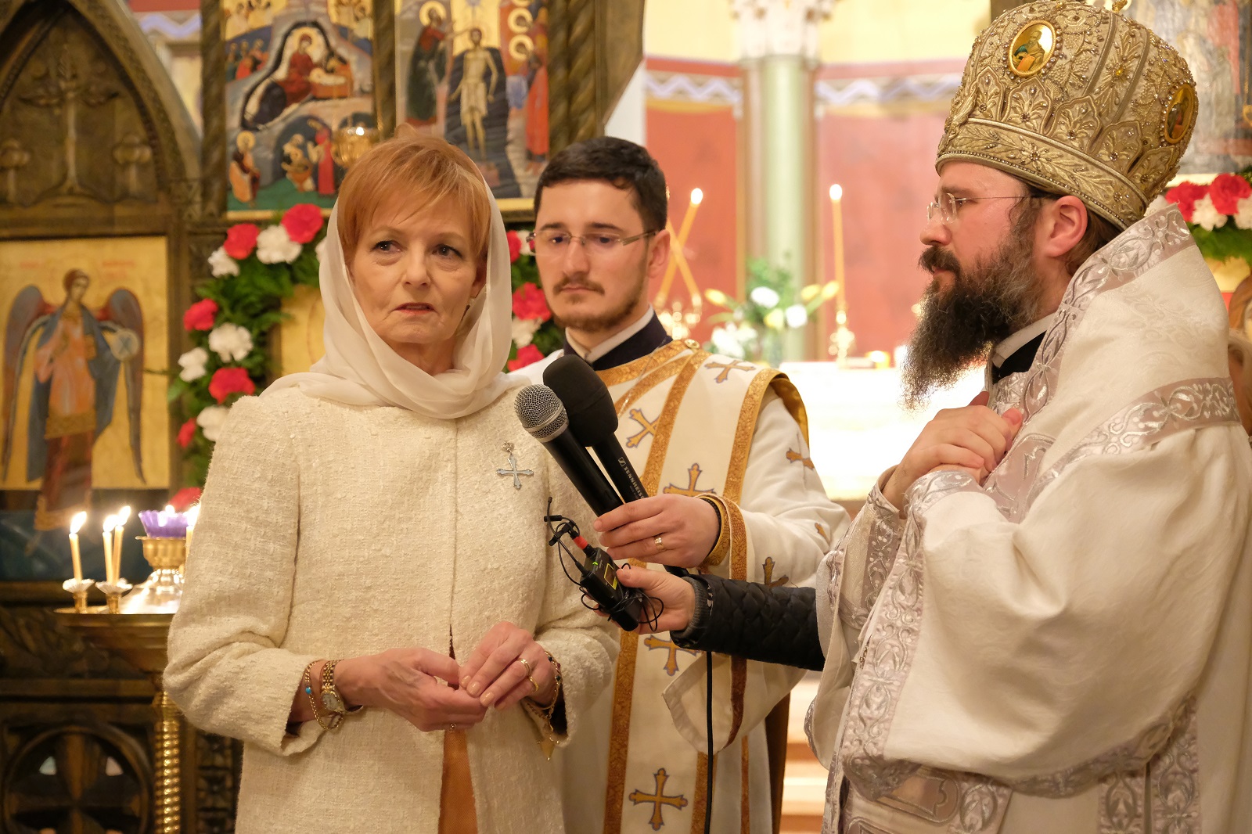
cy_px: 417
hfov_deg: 29.7
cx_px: 626
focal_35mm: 68
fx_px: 2364
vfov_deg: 20.0
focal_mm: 45.5
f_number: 2.8
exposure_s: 1/60
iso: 8000
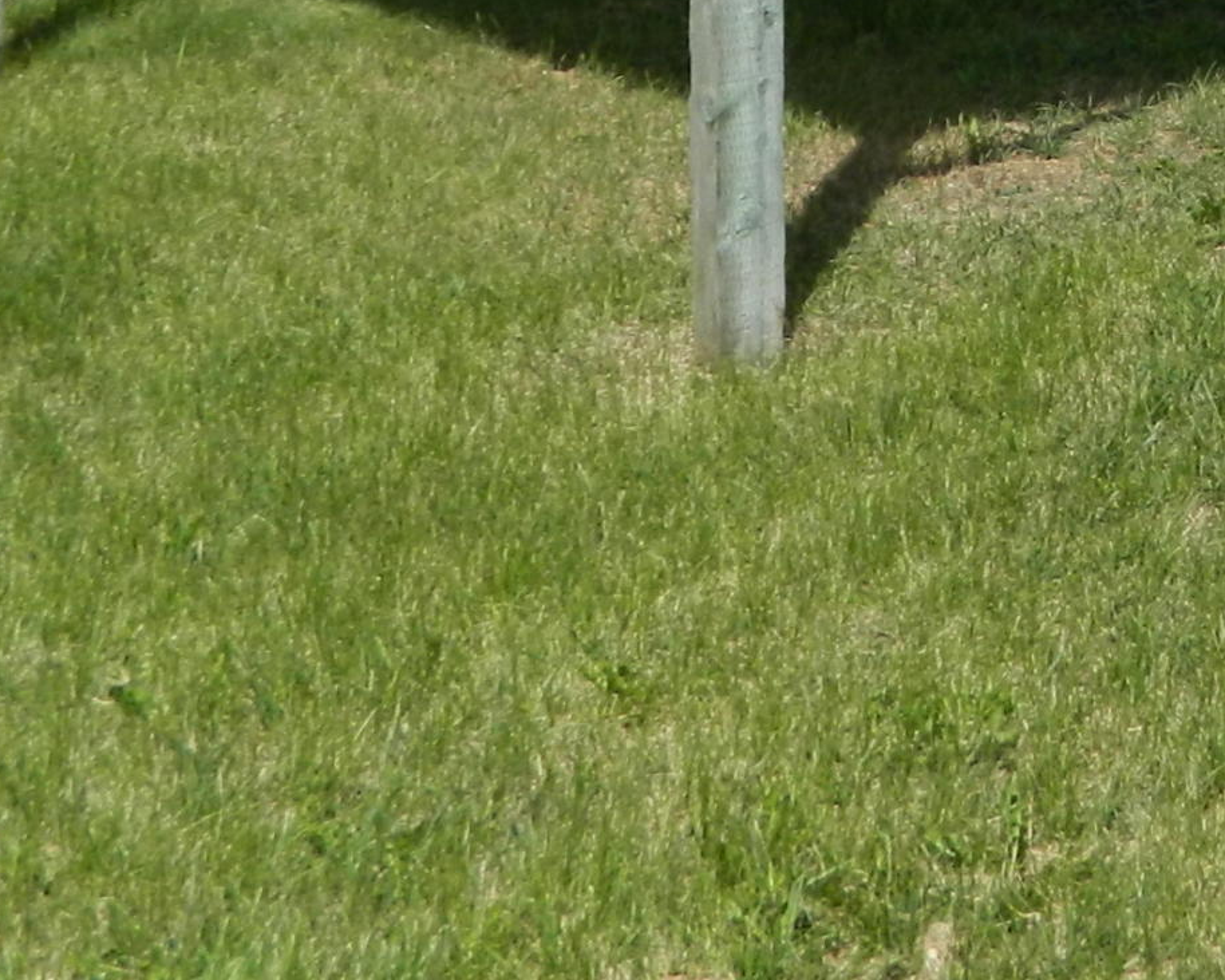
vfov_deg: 17.2
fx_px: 2900
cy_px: -502
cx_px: 1628
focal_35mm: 80
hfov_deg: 21.4
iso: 80
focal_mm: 4.5
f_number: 8.7
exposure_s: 1/200
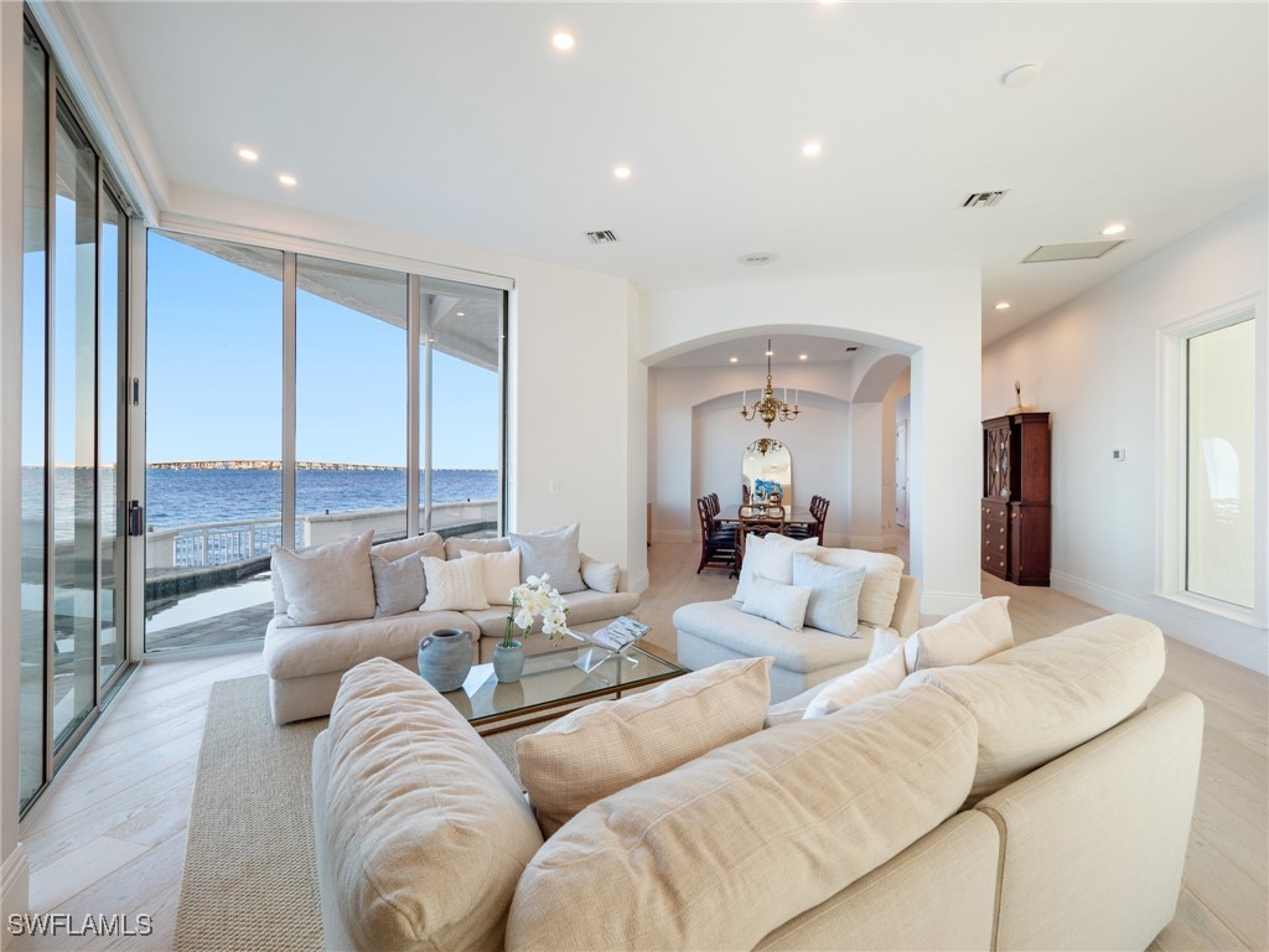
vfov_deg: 85.7
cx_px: 634
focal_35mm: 14
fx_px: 513
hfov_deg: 102.1
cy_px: 476
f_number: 7.1
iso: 200
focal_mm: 7
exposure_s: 1/20
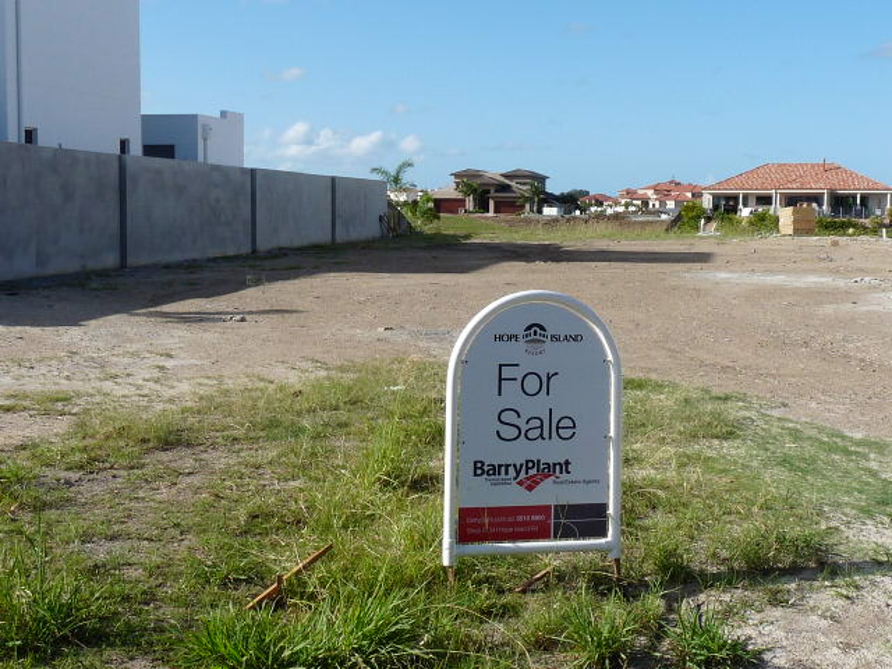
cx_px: 446
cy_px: 334
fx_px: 1237
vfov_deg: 30.3
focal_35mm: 48
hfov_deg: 39.7
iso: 100
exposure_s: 1/400
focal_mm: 4.8
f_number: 5.6
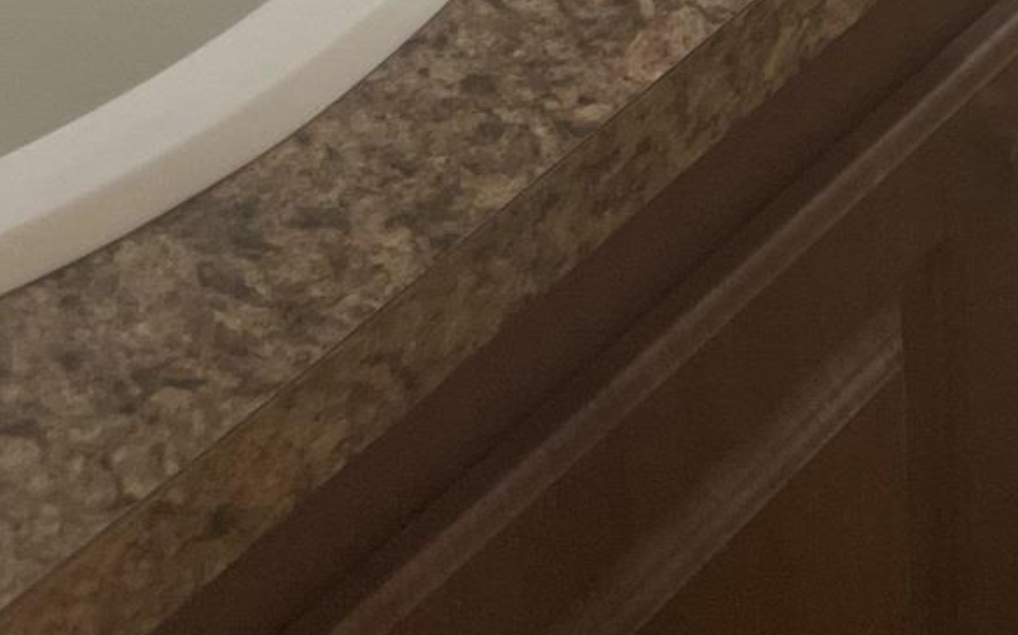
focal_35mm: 109
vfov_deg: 9.5
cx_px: 1324
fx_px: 3023
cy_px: -1251
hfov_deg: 17.9
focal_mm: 5.1
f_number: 1.6
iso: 80
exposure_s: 1/60
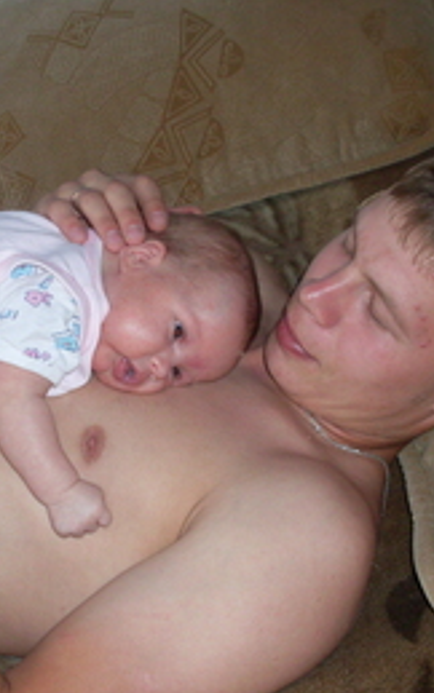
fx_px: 1324
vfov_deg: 29.4
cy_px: 351
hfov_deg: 18.5
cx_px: 121
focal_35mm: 70
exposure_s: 1/45
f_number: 2.8
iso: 100
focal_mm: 6.3
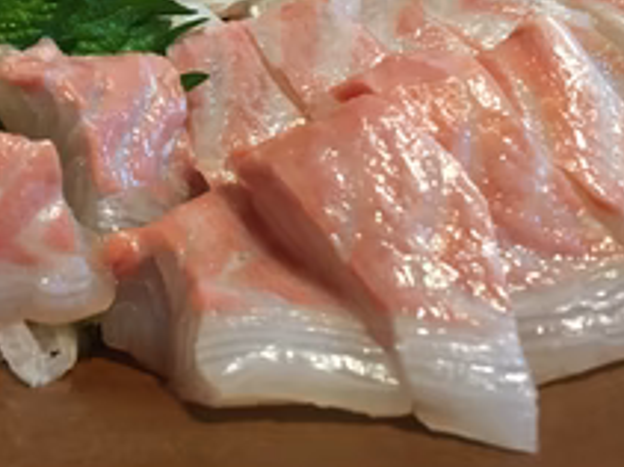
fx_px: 991
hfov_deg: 34.9
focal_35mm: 55
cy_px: 151
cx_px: 328
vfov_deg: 26.4
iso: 200
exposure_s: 1/30
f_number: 2.2
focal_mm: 4.15
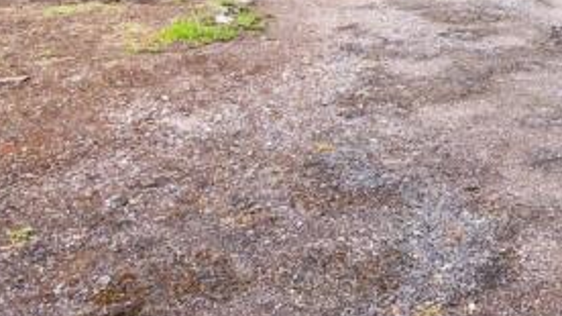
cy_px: -292
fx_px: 1043
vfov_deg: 14.6
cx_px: 857
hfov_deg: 23.6
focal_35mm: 70
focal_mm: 18
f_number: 6.3
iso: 80
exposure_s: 1/160
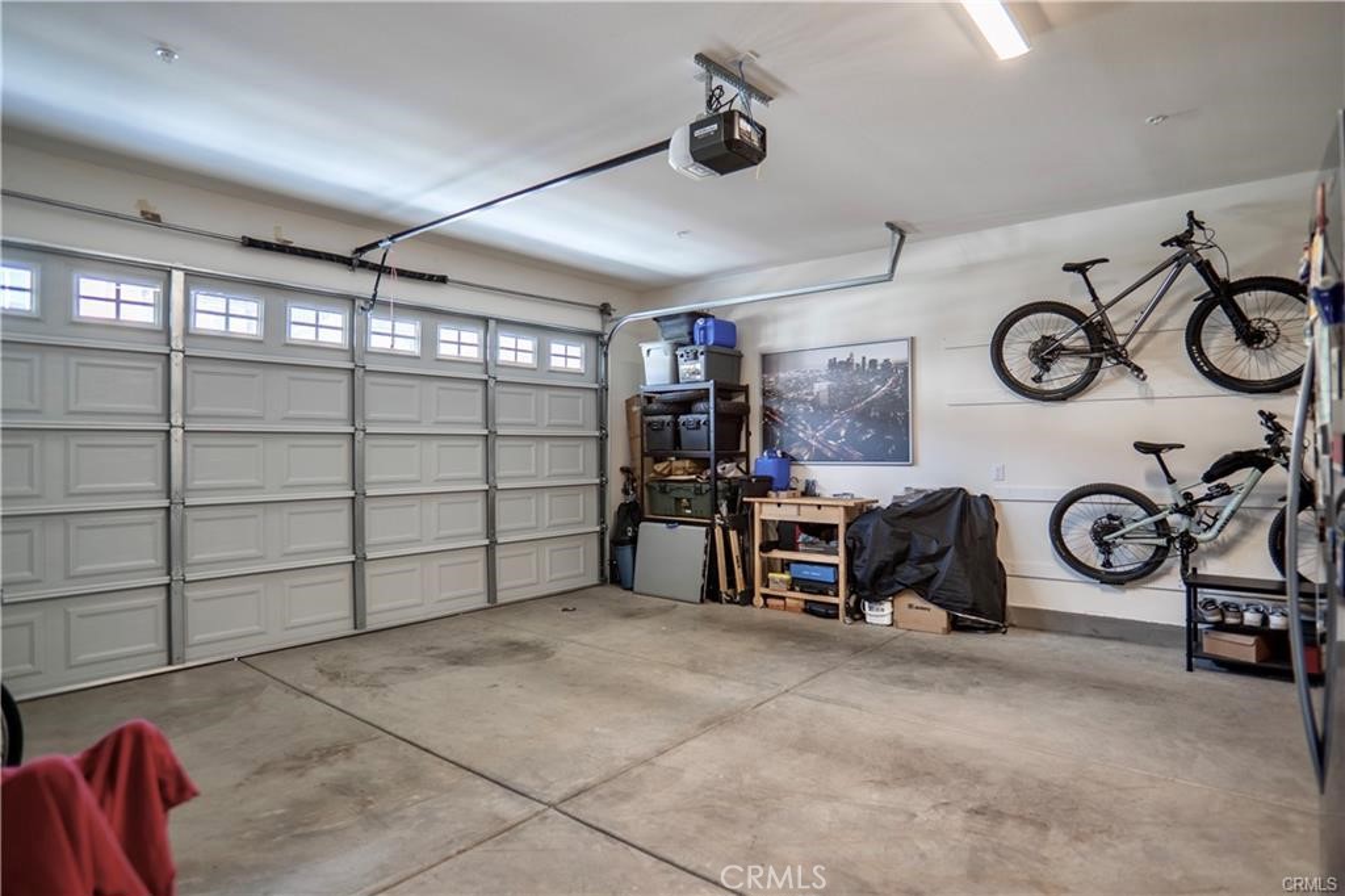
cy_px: 448
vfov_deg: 67.3
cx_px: 672
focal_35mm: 18
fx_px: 672
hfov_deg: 90.0
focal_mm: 12
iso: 50
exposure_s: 1/80
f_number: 2
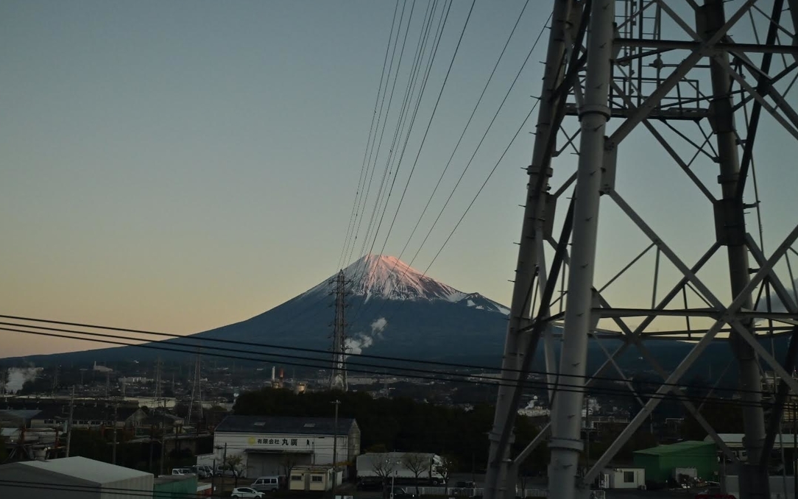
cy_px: 228
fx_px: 957
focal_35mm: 44
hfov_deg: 45.3
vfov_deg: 29.2
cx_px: 389
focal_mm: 39
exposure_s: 1/2500
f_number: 4
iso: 2000
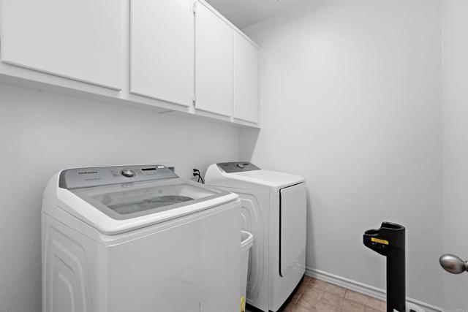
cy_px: 156
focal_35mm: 16
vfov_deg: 72.1
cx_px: 234
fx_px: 215
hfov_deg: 95.0
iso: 320
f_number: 4.5
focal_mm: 16.5
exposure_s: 1/15
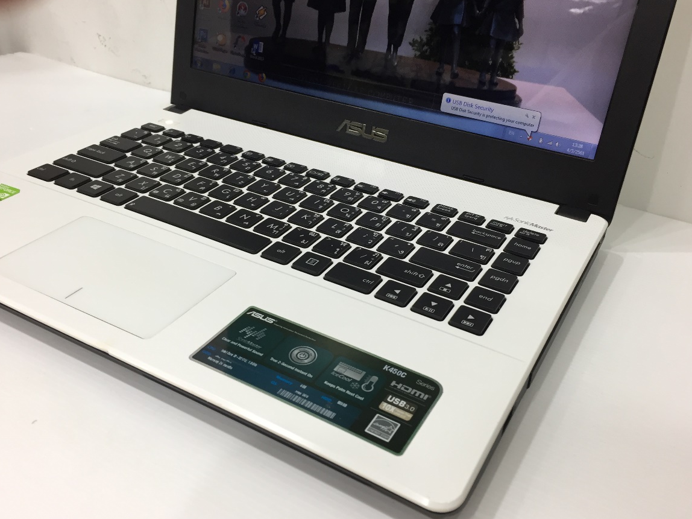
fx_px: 659
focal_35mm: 33
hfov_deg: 55.4
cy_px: 242
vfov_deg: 42.9
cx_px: 356
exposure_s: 1/33
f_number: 2.2
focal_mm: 4.15
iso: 80
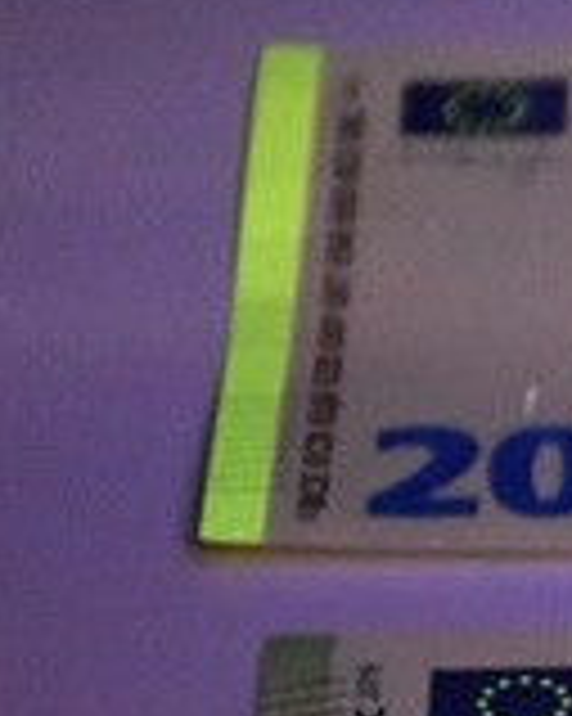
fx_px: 6990
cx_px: 1266
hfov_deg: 4.6
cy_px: 693
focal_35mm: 330
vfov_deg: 5.9
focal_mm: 62
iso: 12800
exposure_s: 1/20
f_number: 5
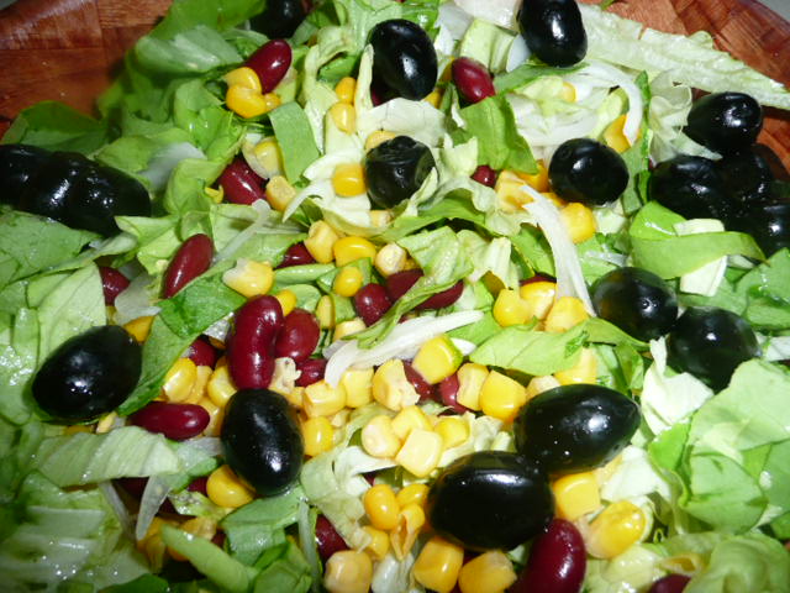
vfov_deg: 49.7
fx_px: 639
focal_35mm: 28
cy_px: 296
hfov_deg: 63.4
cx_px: 395
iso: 100
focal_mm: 4.6
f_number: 3.3
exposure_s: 1/30
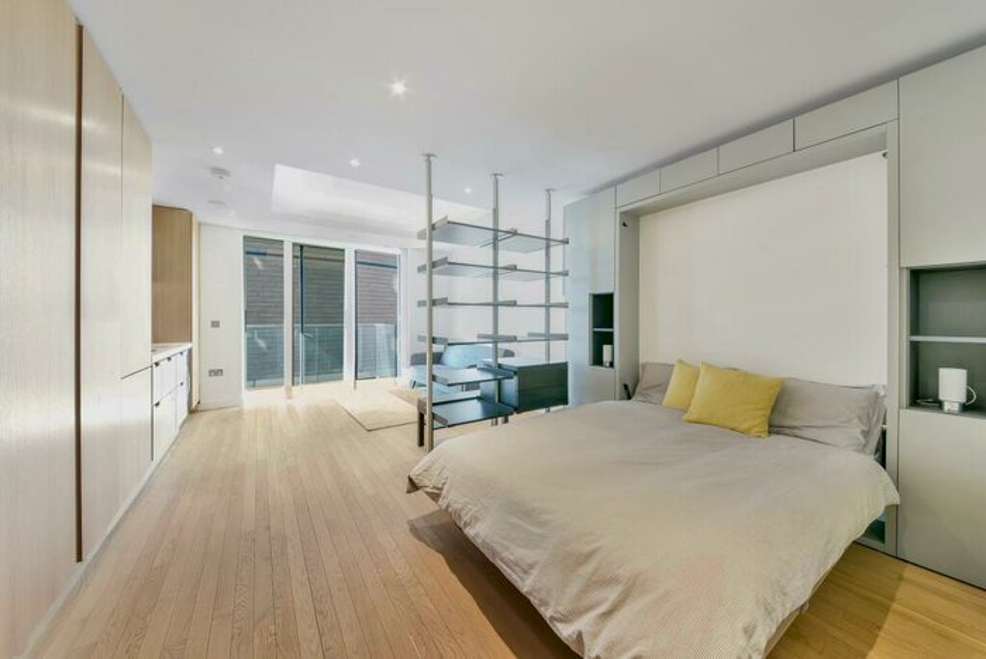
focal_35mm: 12
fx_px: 329
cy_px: 330
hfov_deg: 112.6
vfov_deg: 90.1
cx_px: 493
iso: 200
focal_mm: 12
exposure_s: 2
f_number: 16
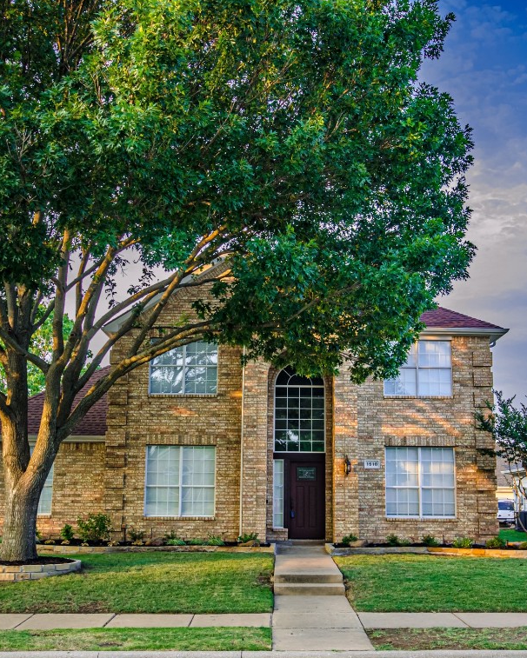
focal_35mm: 43
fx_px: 838
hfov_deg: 34.9
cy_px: 328
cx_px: 265
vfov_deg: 42.9
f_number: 6.3
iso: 320
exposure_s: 1/40
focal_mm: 20
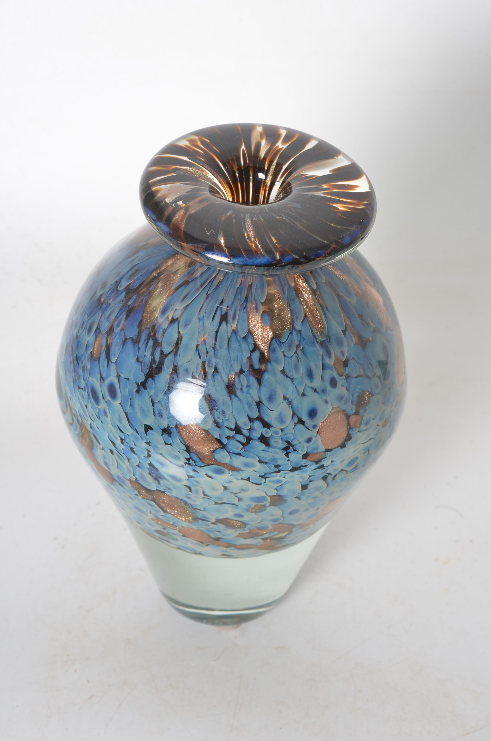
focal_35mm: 75
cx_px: 246
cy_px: 370
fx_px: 1541
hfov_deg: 18.1
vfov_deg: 27.0
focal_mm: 50
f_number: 11
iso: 100
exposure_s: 1/125
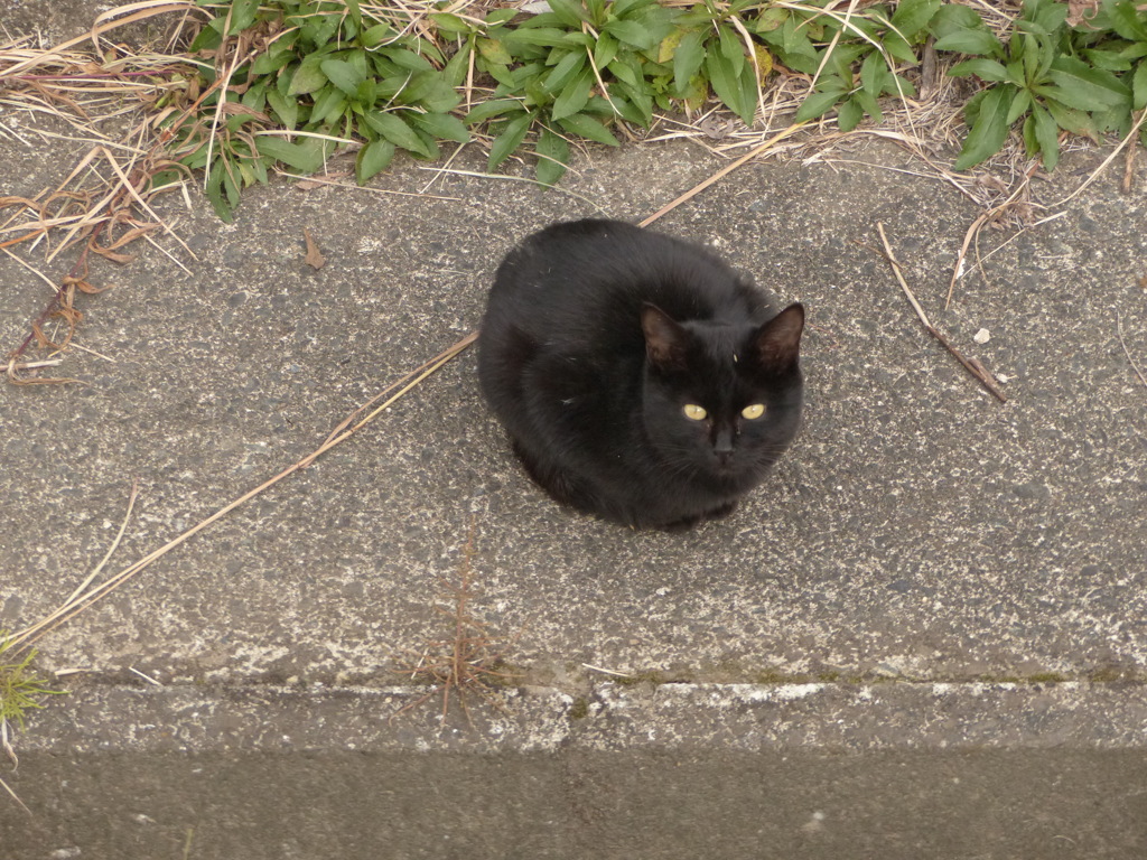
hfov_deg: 17.0
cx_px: 574
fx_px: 3844
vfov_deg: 12.8
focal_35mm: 116
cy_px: 430
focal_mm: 20.9
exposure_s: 1/400
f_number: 2.8
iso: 320
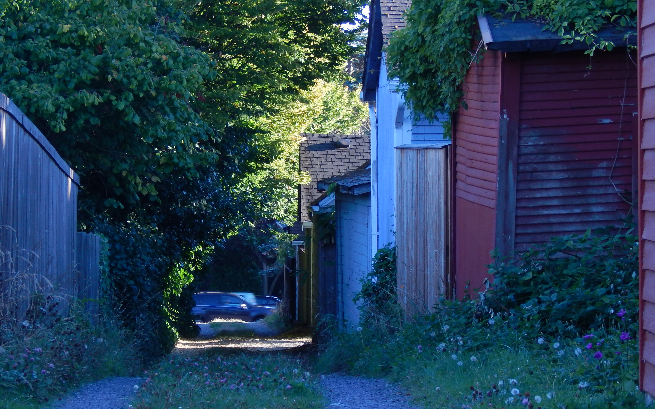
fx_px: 3802
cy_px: 244
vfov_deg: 6.2
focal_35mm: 213
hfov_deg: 9.8
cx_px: 298
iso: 125
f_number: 5.1
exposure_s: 1/60
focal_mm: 28.7
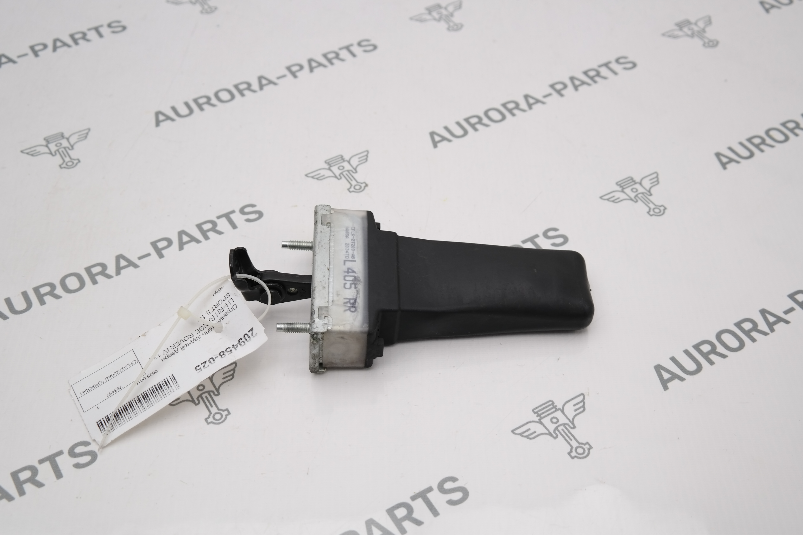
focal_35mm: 46
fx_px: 1026
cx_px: 402
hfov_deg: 42.7
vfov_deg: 29.2
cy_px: 268
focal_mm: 30
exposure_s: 1/100
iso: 100
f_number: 4.5
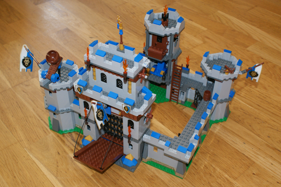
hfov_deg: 45.4
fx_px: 336
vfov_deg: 31.2
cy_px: 93
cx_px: 139
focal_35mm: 43
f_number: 5.6
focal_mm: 28
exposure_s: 1/60
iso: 400
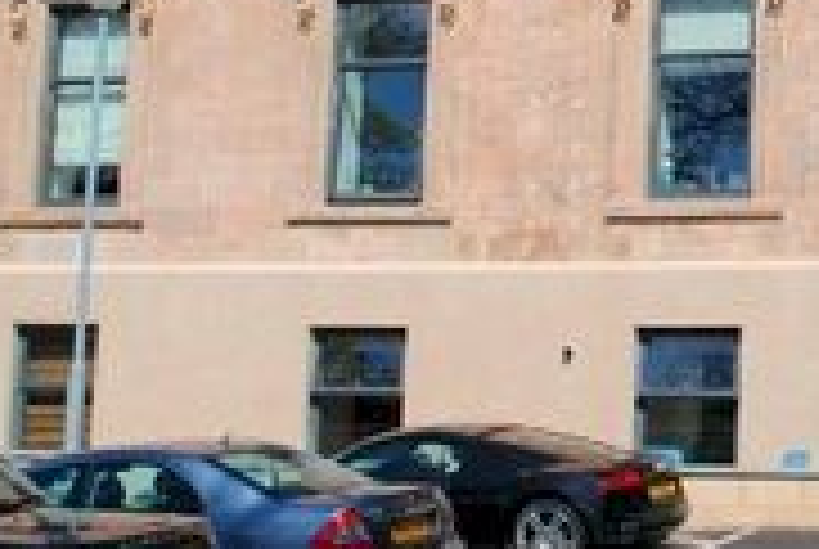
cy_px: -20
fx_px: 2370
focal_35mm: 104
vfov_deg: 13.0
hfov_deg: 18.7
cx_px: 940
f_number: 8
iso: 100
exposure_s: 1/250
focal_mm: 18
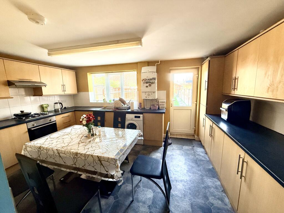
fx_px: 115
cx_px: 142
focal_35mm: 14
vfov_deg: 85.7
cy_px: 106
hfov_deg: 102.1
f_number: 2.2
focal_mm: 2.22
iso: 200
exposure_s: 1/99
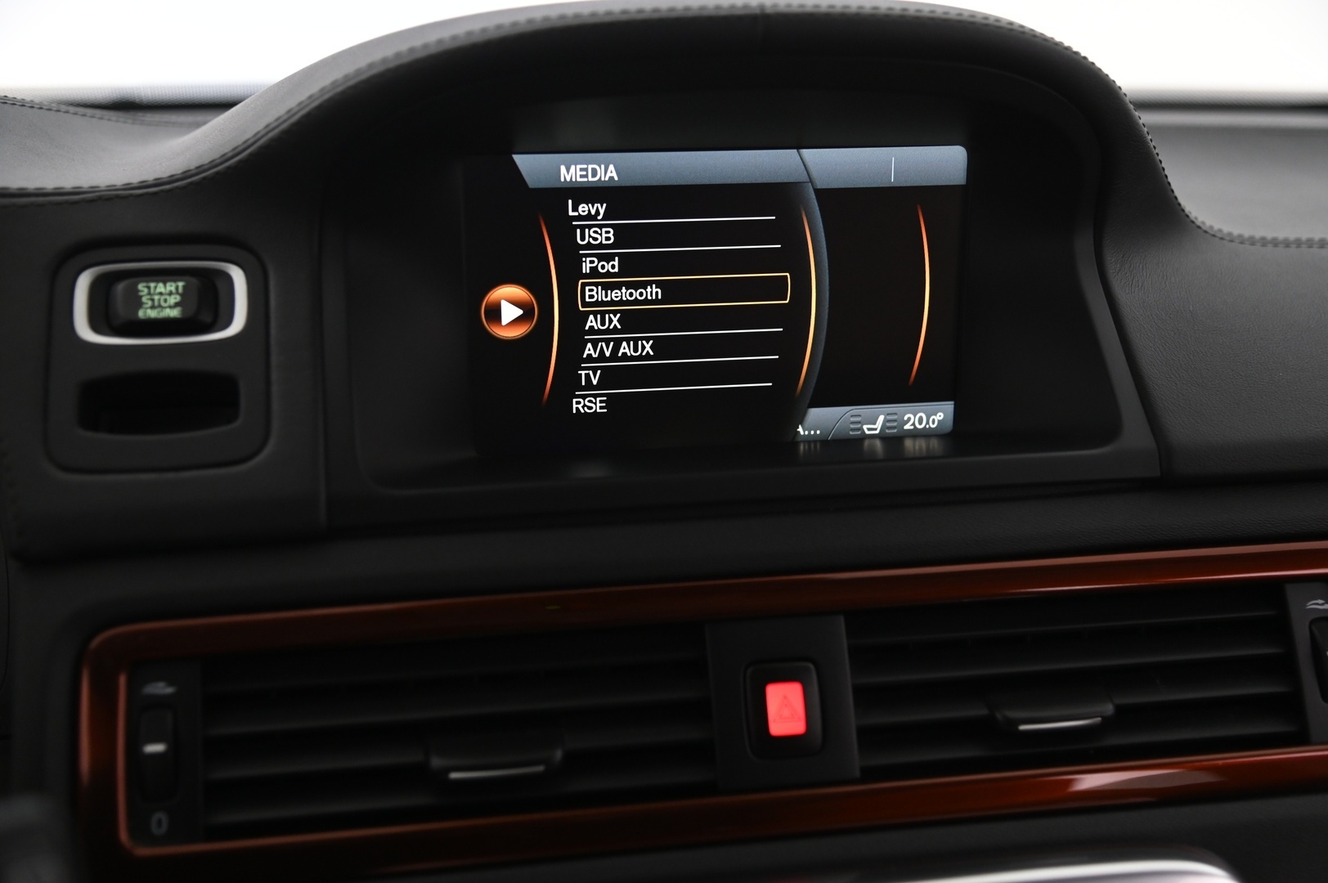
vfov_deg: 29.2
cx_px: 664
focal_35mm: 46
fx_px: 1695
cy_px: 442
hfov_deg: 42.8
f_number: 4
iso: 2000
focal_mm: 46
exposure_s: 1/40
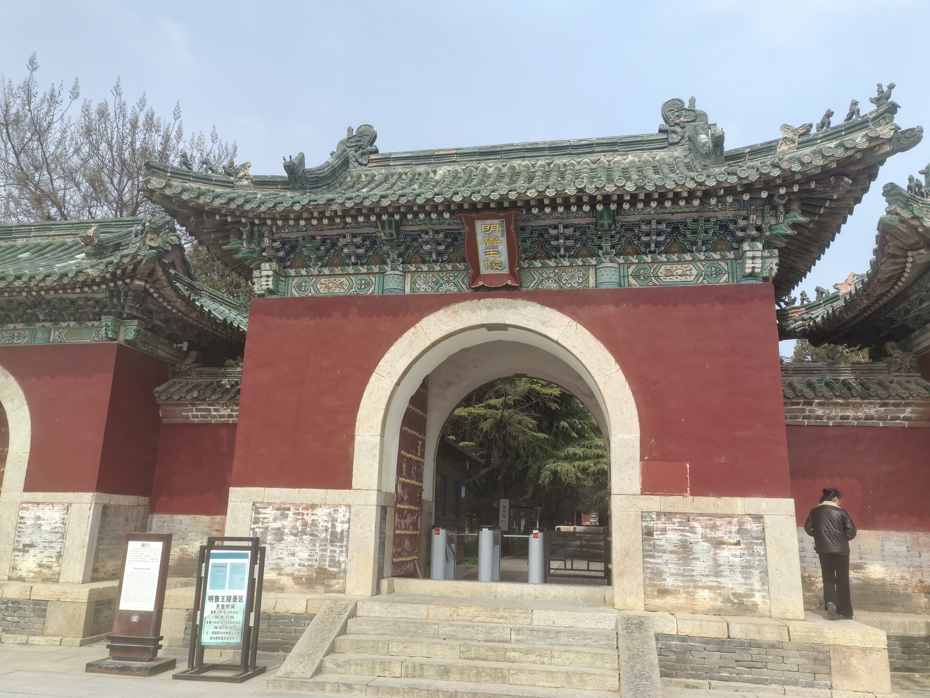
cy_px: 349
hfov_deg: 65.3
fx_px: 725
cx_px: 465
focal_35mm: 27
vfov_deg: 51.4
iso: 50
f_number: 1.9
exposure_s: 1/2653
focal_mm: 5.52
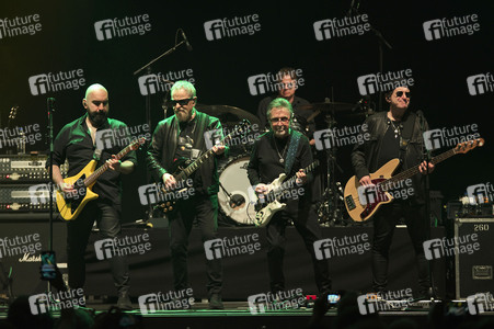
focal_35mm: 210
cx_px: 247
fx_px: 2879
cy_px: 164
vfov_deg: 6.5
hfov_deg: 9.8
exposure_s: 1/125
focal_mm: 210
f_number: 2.8
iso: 1600
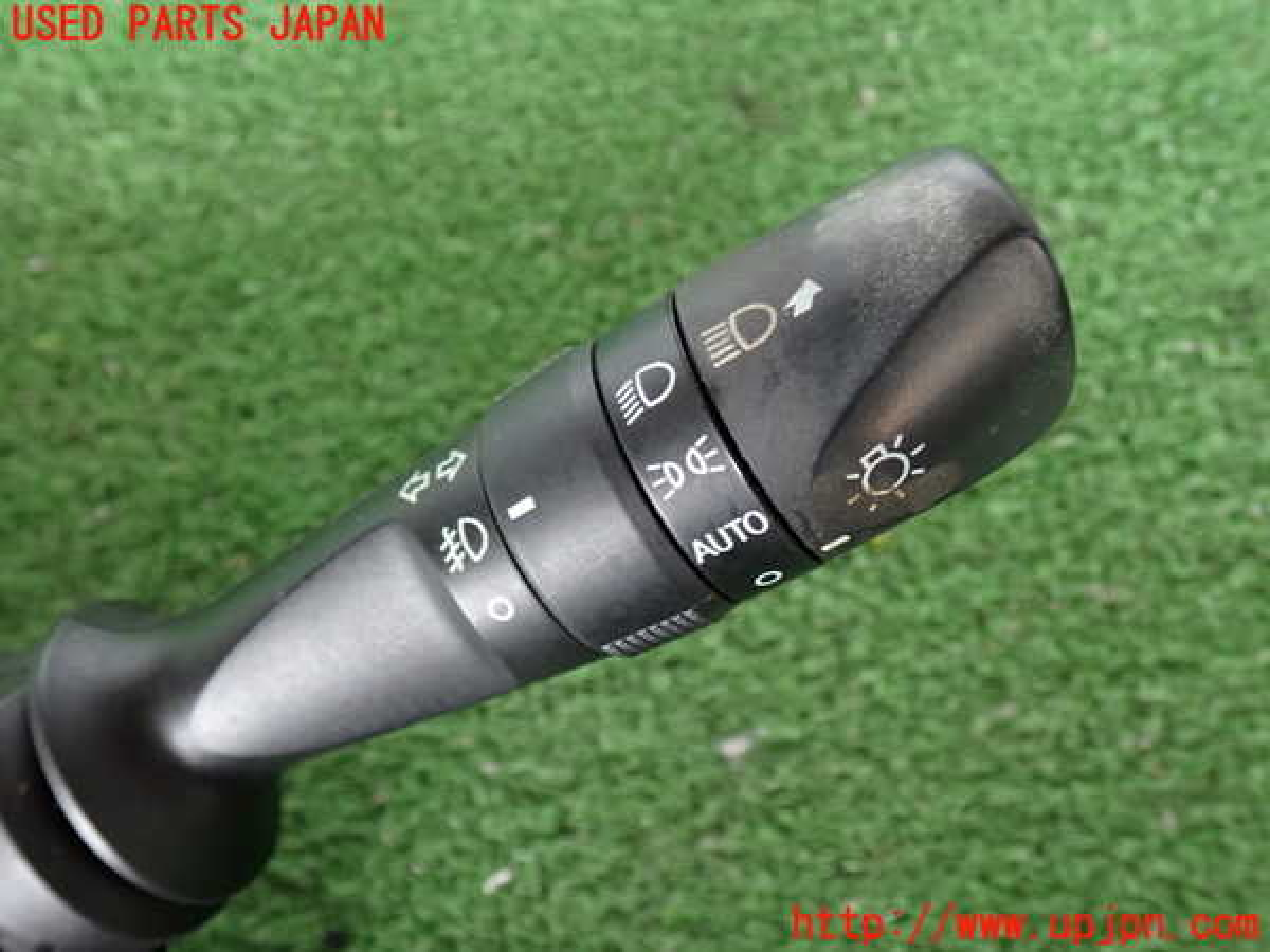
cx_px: 635
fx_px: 1174
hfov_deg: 56.8
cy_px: 476
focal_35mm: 32
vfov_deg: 44.2
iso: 200
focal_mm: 5.79
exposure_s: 1/30
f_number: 2.4
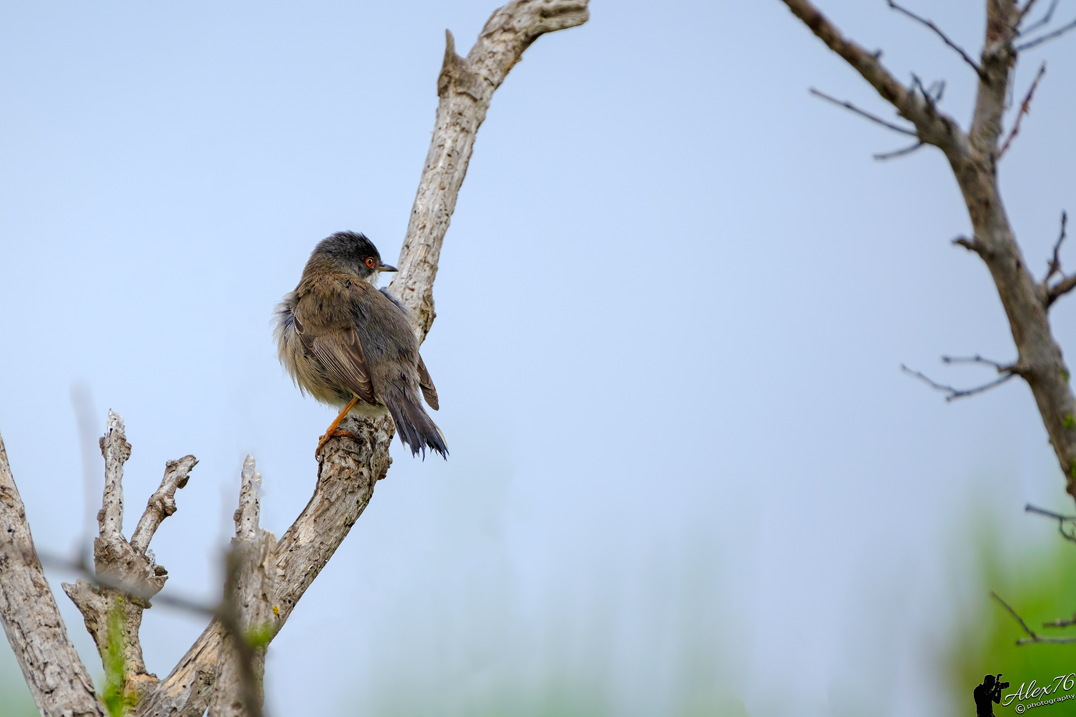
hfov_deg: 3.4
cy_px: 358
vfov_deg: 2.3
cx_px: 538
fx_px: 17932
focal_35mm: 600
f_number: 5.6
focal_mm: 400
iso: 400
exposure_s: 1/400
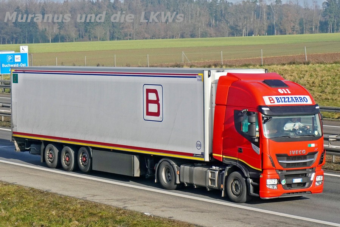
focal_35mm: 75
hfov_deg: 27.0
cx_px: 170
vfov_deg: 18.2
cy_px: 114
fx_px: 709
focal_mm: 50
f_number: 5.6
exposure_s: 1/4000
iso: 800
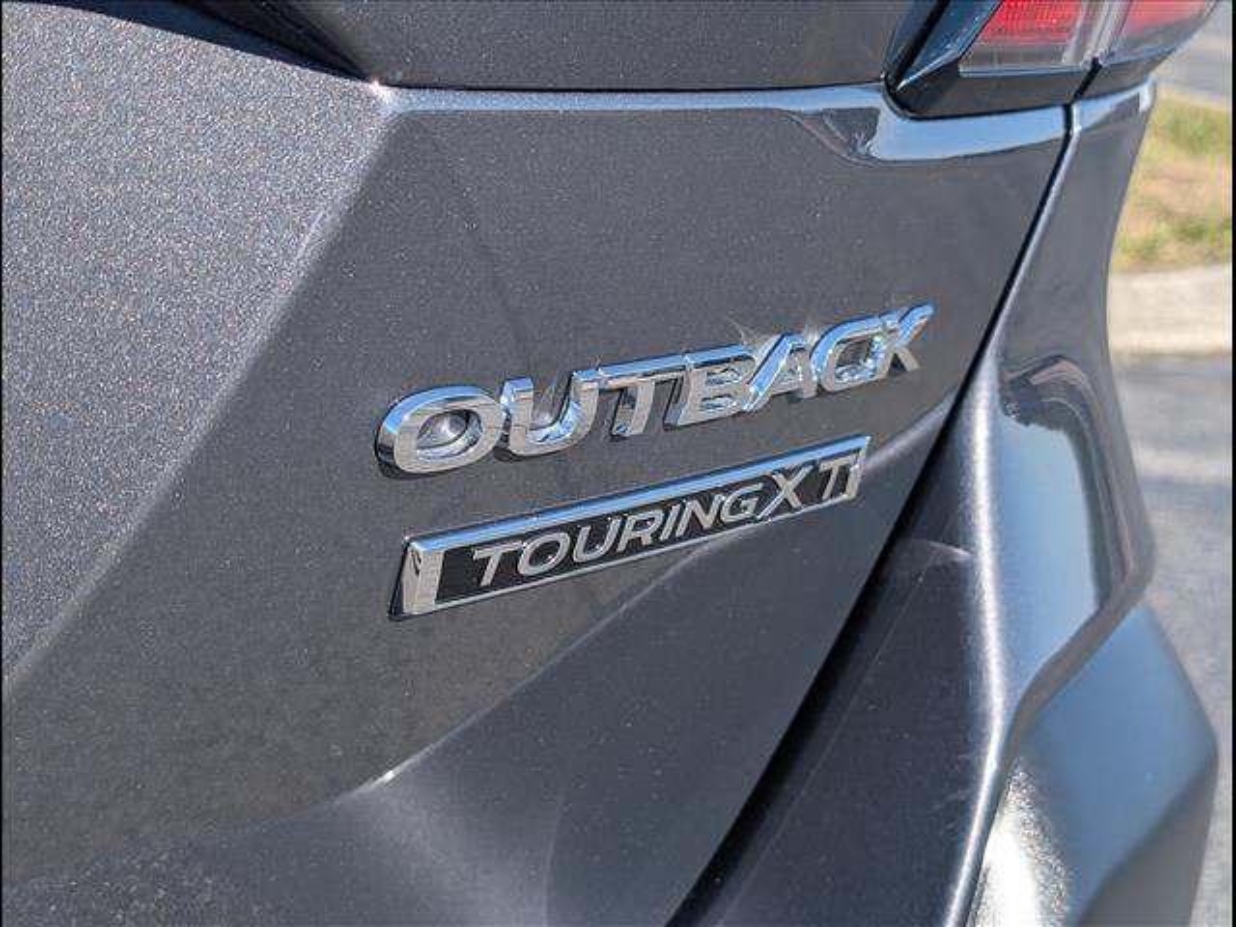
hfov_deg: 38.9
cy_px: 464
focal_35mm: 49
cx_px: 618
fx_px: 1750
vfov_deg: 29.7
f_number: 1.68
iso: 21
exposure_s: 1/667
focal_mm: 6.9
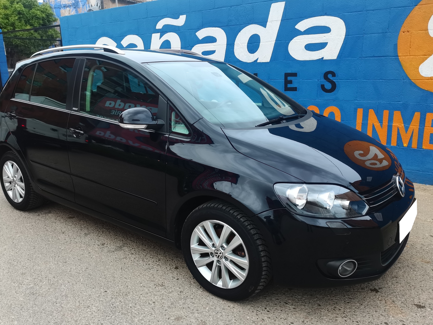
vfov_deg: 48.2
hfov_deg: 61.7
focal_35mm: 29
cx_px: 213
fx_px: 363
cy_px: 169
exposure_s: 1/50
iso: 250
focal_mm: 5.58
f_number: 1.8
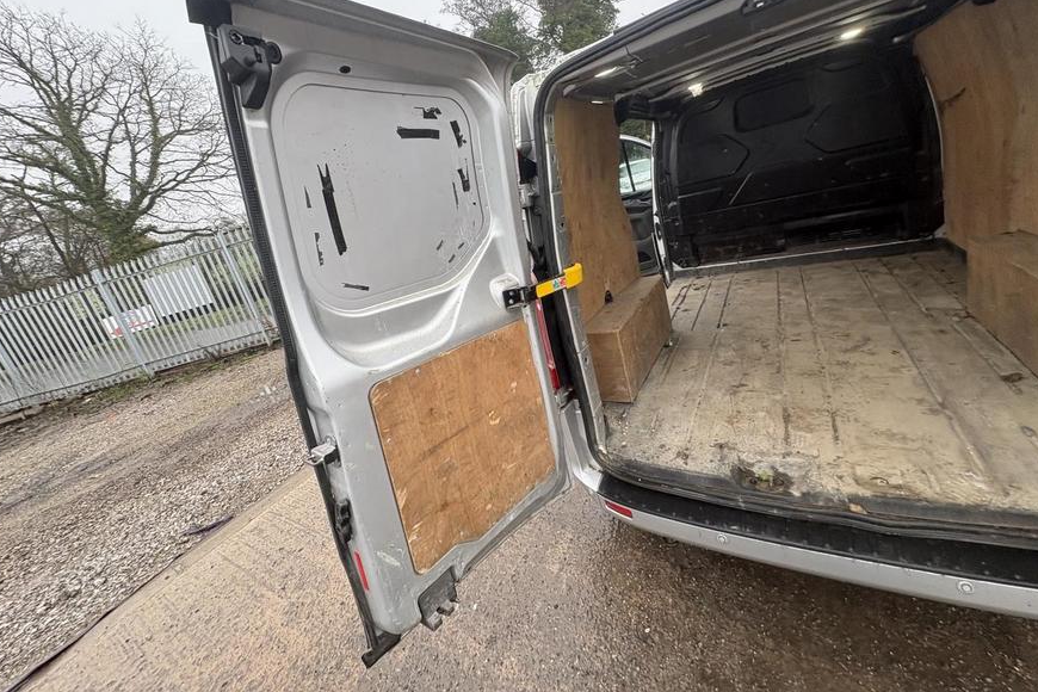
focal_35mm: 15
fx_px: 432
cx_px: 517
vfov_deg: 76.8
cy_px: 292
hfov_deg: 100.4
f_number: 2.2
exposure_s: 1/99
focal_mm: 2.22
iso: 80
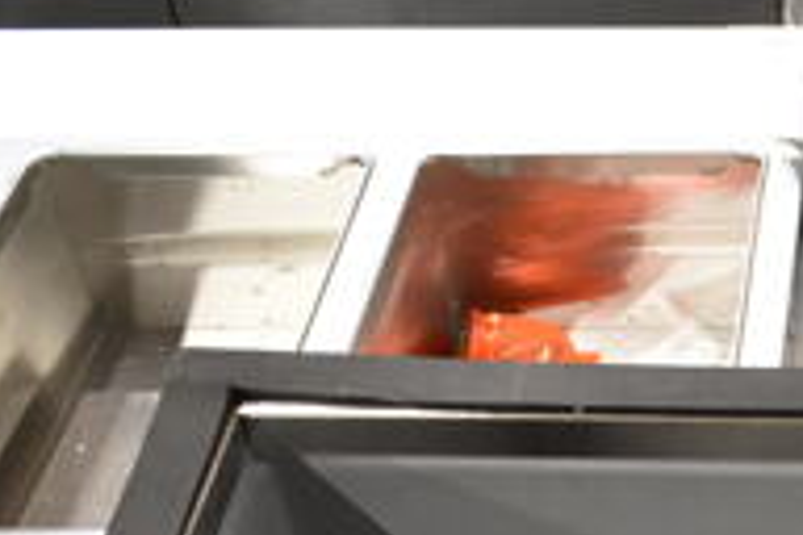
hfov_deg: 21.9
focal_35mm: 86
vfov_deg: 14.7
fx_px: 1918
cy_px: 819
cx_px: 966
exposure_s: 1/30
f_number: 3.5
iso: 2200
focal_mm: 18
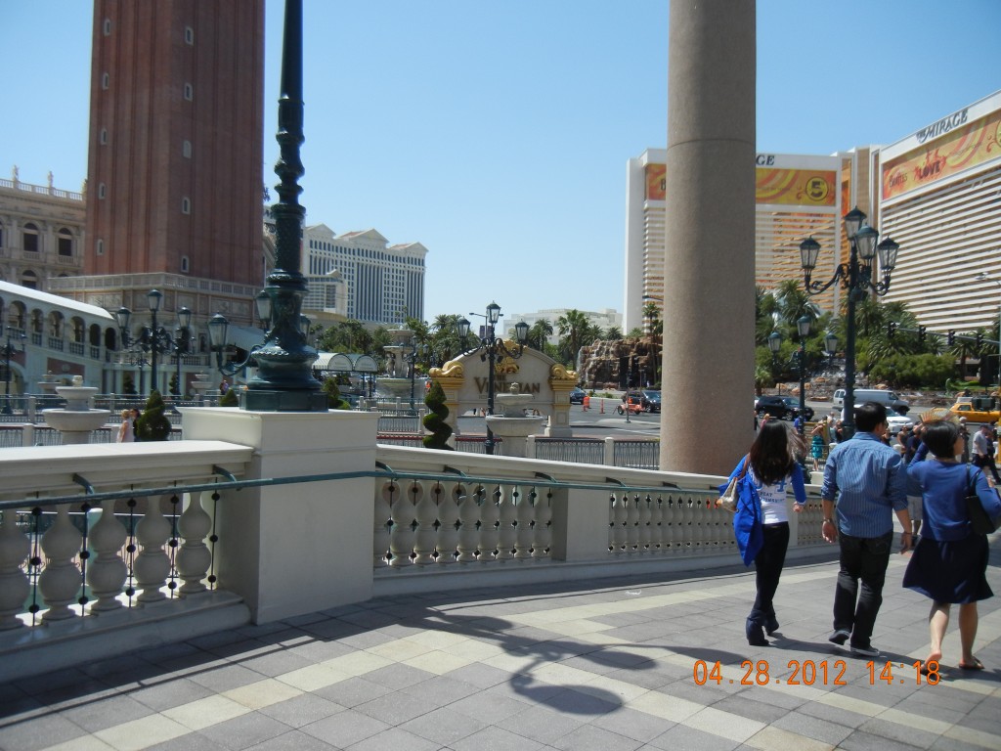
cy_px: 376
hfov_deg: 60.0
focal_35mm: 30
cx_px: 500
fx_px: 868
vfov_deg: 46.8
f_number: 7
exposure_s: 1/420
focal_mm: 5.4
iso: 160
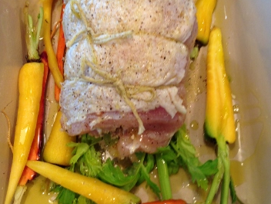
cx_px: 135
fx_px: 352
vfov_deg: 32.0
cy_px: 70
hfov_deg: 42.1
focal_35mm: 45
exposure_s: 1/20
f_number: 2.4
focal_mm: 4.12
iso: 64
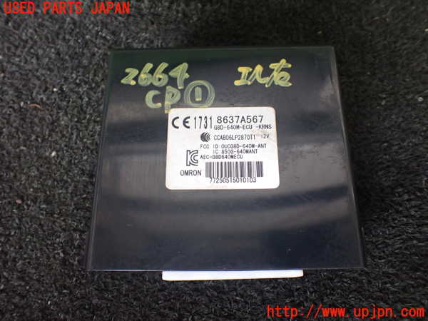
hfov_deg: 60.0
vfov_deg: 46.8
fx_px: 371
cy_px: 160
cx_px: 214
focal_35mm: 30
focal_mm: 5.4
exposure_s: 1/125
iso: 400
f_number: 2.3
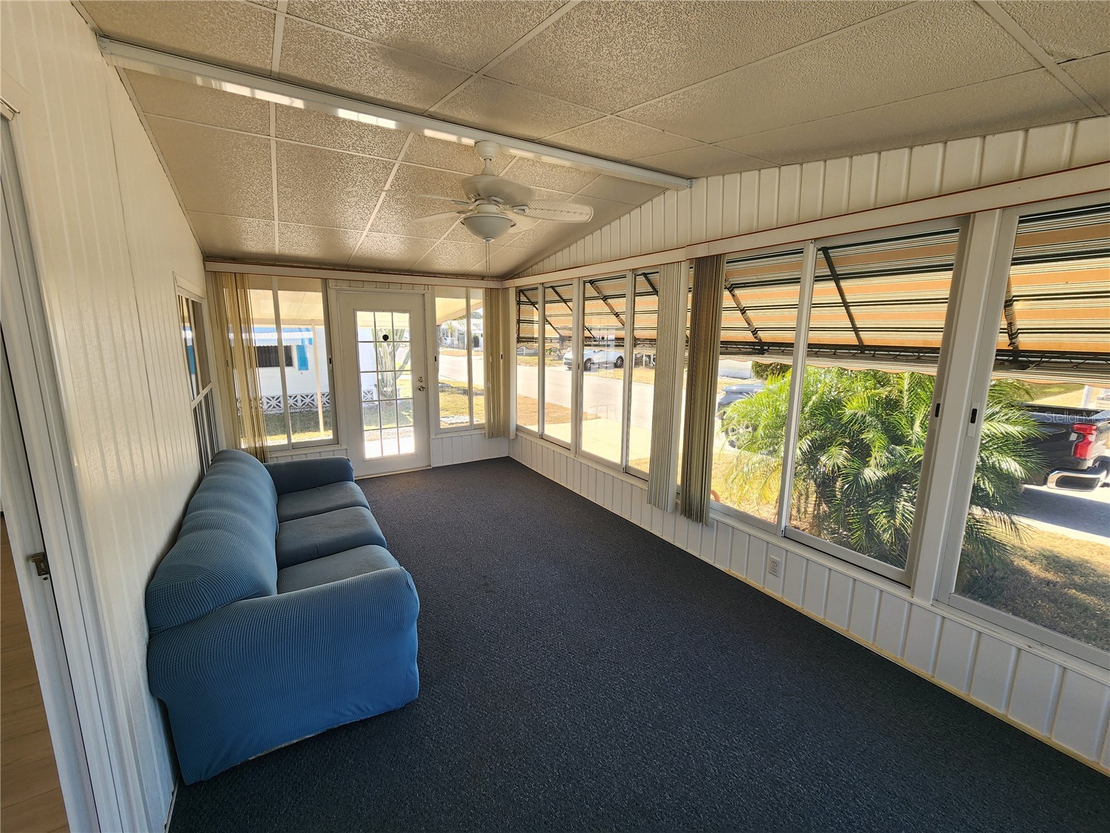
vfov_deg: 89.9
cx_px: 555
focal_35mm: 13
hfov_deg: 106.2
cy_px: 416
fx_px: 417
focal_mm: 2.2
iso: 64
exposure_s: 1/120
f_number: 2.2
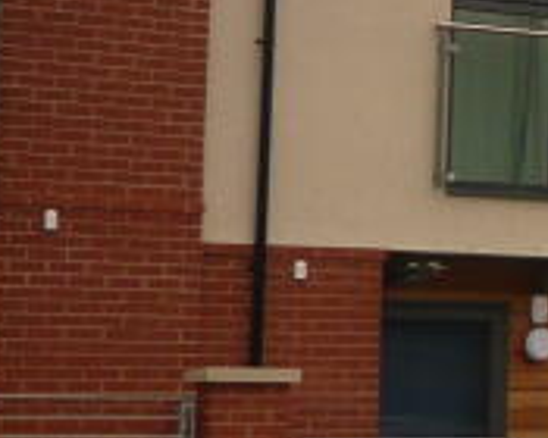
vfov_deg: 8.4
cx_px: 1406
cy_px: 113
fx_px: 2968
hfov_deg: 9.2
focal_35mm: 183
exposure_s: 1/200
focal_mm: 5.2
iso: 100
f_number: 3
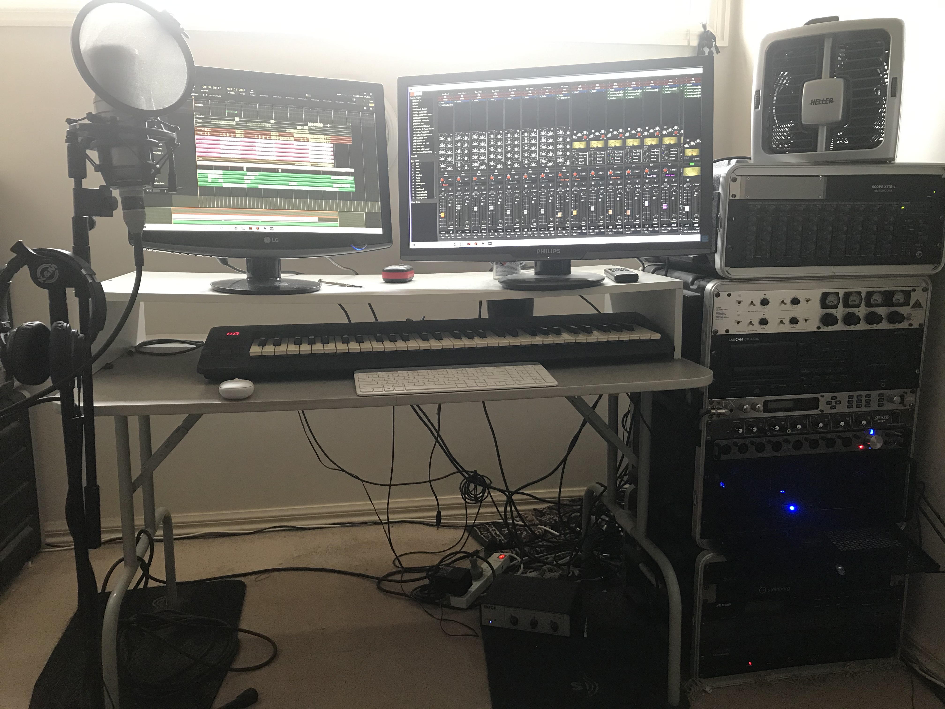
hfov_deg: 63.4
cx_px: 472
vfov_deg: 49.7
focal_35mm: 28
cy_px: 354
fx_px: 764
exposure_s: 1/16
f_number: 1.8
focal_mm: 3.99
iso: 50
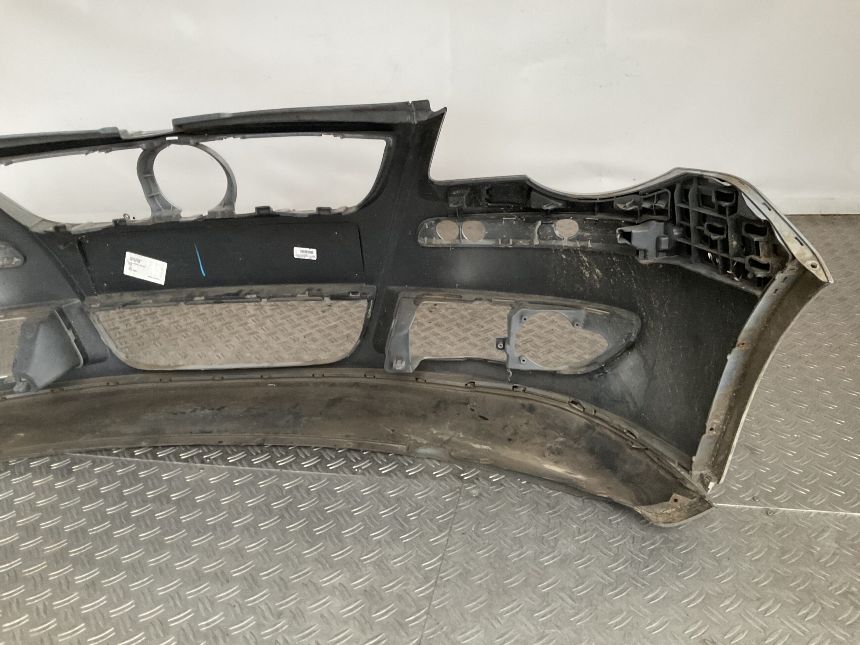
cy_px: 322
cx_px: 430
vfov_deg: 48.2
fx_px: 720
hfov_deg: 61.7
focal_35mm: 29
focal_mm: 3
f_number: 1.8
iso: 250
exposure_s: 1/50
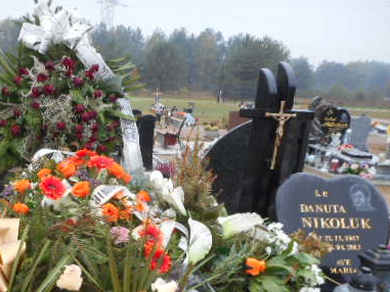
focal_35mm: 42
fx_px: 473
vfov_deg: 33.4
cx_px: 102
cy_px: 235
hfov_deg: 43.5
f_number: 3.7
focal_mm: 4.5
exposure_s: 1/30
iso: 80
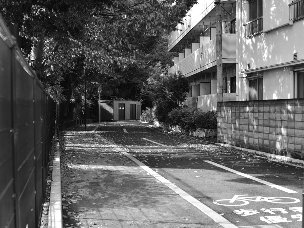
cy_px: 116
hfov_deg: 34.9
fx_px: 483
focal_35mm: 55
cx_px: 142
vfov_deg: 26.6
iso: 800
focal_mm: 50
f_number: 5.6
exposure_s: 1/1600
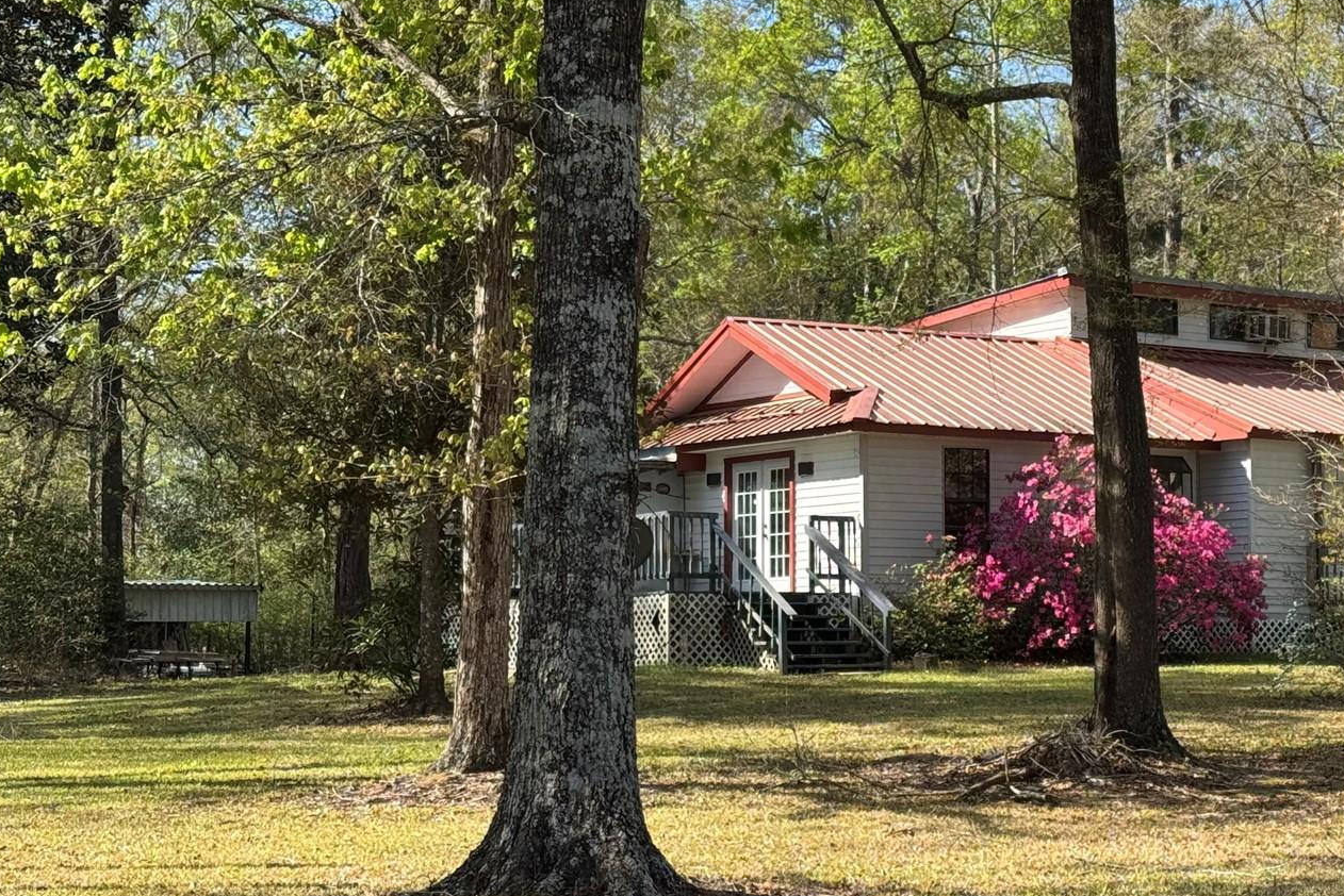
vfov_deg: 16.9
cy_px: 435
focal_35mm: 81
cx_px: 964
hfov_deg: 24.8
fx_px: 3025
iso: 64
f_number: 1.78
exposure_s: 1/1490
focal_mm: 6.76
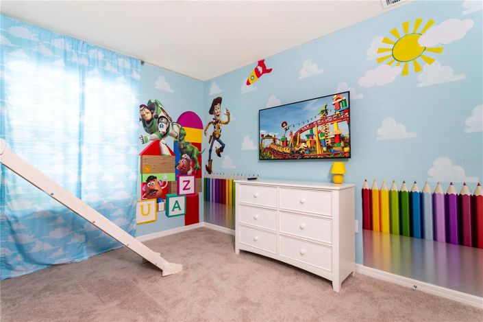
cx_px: 242
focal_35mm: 17
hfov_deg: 93.3
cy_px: 161
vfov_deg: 70.4
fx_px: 228
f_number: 11
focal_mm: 17
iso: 1250
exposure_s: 1/30
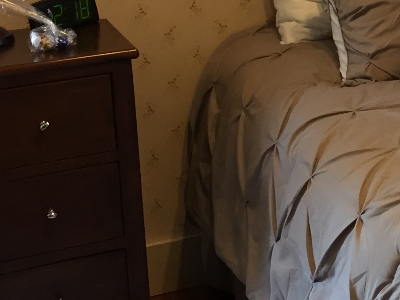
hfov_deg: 17.4
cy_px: -32
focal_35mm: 105
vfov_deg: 13.8
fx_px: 1213
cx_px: 543
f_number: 2.2
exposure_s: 1/30
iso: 80
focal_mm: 4.15
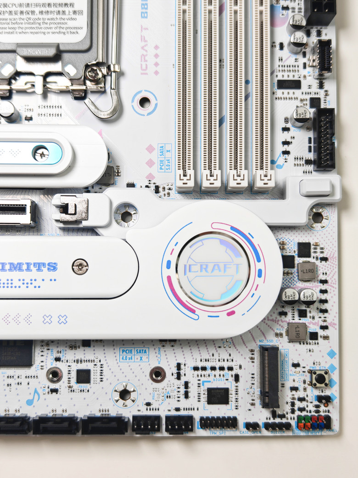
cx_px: 179
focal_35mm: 47
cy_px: 239
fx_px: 648
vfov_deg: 40.4
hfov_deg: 30.9
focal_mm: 8.67
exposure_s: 1/120
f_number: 1.8
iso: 80
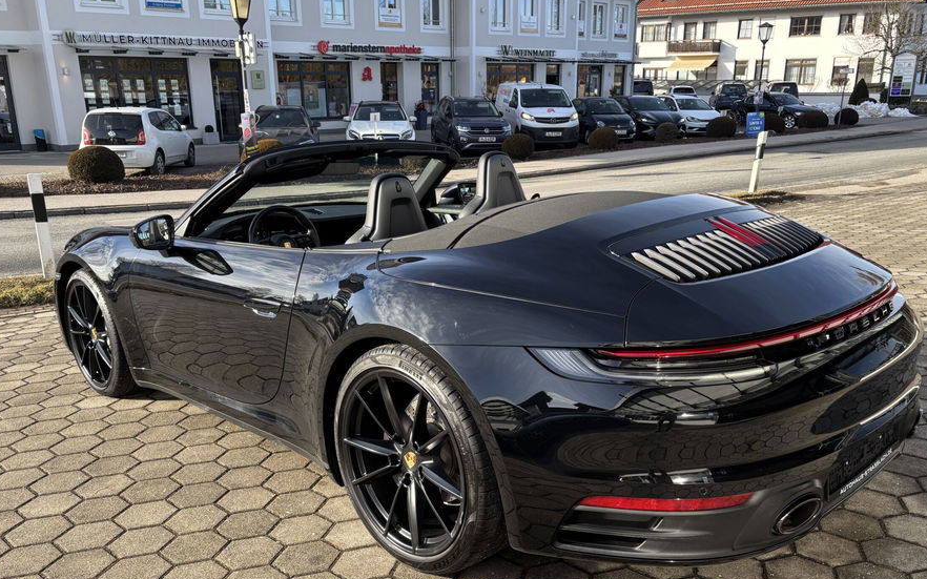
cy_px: 340
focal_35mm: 32
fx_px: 808
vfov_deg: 39.3
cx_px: 479
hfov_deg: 59.6
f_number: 1.6
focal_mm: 5.96
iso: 50
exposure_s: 1/649
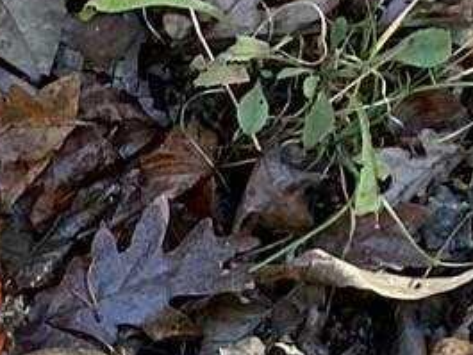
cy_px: 1258
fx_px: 2748
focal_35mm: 201
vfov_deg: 6.4
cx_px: -998
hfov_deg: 8.2
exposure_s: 1/118
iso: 125
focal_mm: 4.25
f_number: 1.8
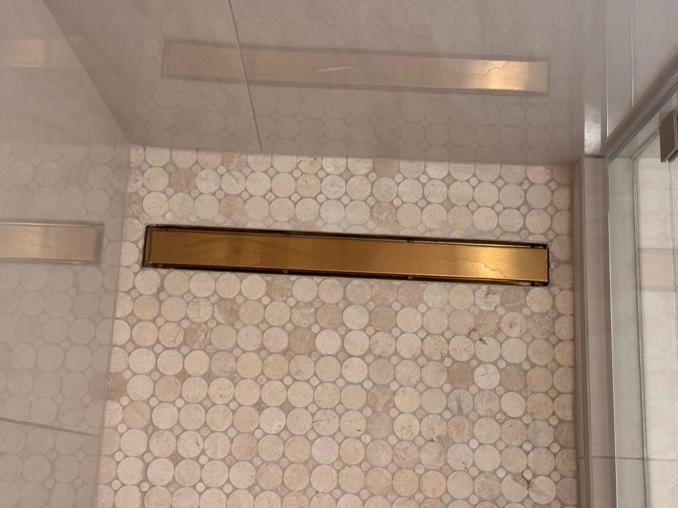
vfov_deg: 30.3
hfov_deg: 39.7
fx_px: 940
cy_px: 254
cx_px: 339
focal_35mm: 48
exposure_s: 1/40
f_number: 1.78
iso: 400
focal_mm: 6.76
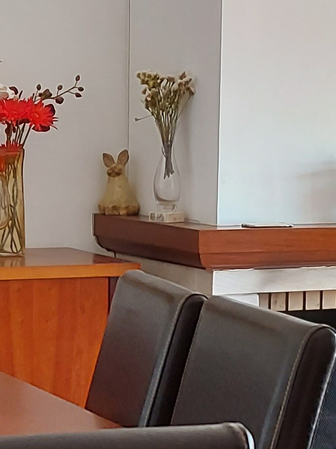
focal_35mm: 111
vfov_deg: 17.5
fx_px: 1437
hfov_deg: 13.3
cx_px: 197
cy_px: 378
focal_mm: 5.23
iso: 160
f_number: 1.8
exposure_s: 1/50
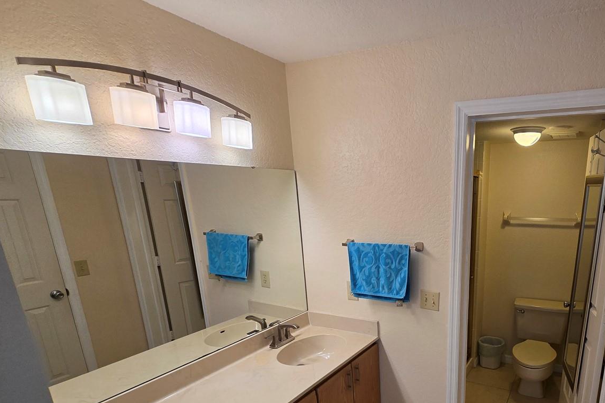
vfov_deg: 61.6
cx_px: 415
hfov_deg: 83.2
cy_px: 293
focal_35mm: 19
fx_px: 319
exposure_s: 1/60
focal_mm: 2.2
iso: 64
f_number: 2.2
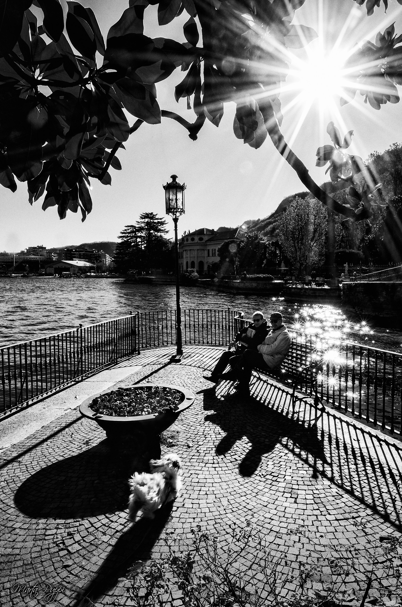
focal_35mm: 24
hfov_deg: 52.9
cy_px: 304
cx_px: 201
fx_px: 404
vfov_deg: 73.9
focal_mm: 16
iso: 400
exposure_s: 1/100
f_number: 22
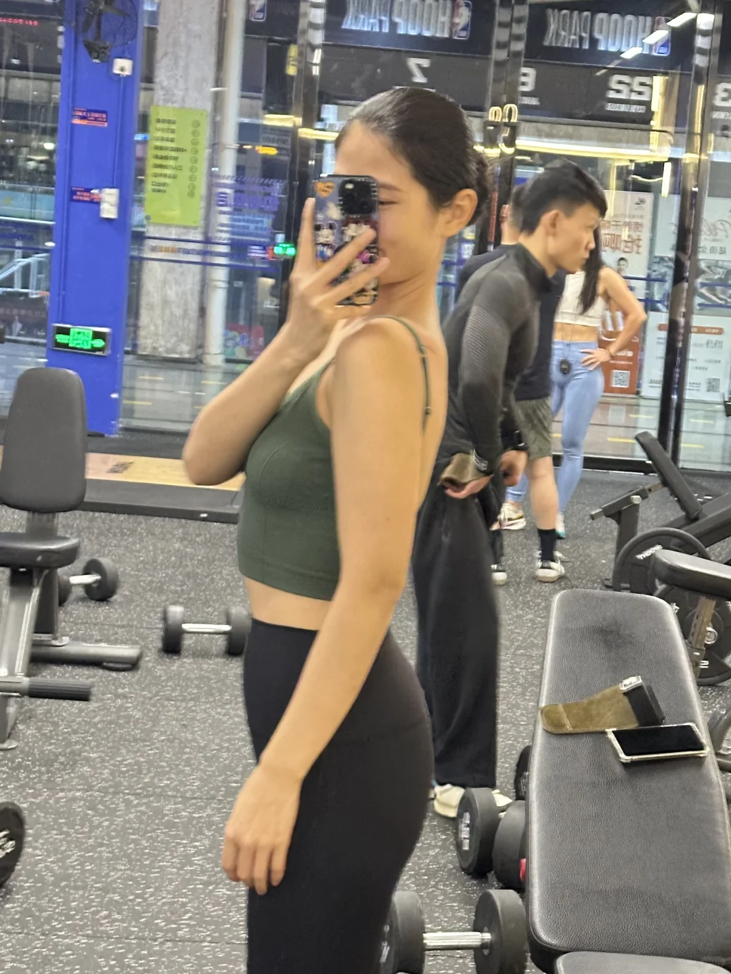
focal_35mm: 48
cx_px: 366
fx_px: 1352
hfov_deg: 30.3
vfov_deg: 39.7
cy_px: 487
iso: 640
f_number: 1.78
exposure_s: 1/25
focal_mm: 6.86
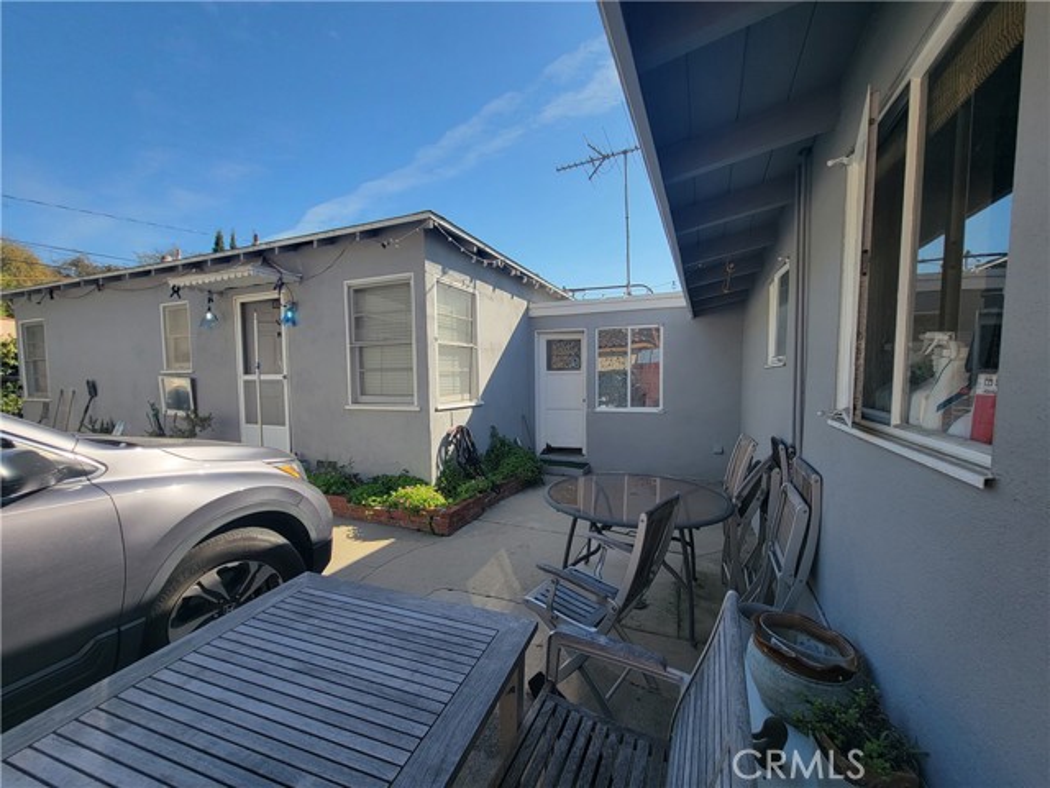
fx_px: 394
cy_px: 394
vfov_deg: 89.9
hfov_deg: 106.2
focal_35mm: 13
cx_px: 525
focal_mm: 2.2
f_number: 2.2
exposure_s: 1/670
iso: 50
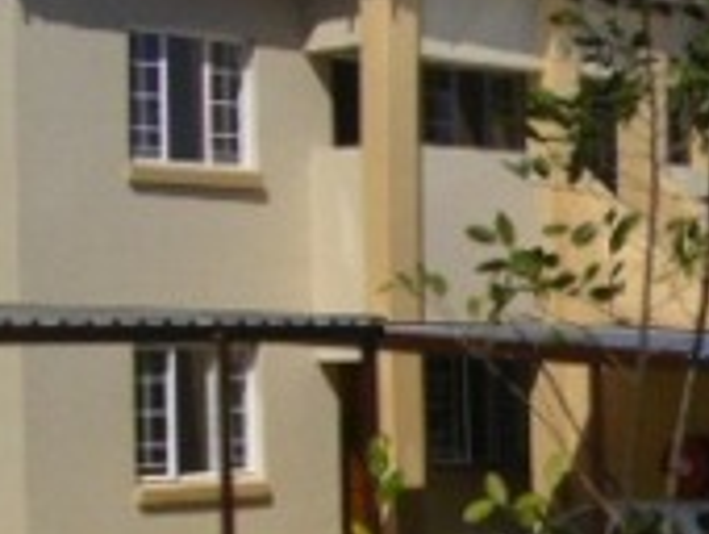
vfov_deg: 12.0
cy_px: 547
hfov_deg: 15.4
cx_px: 895
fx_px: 2502
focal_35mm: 122
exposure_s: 1/1250
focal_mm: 5.8
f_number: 4.1
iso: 50
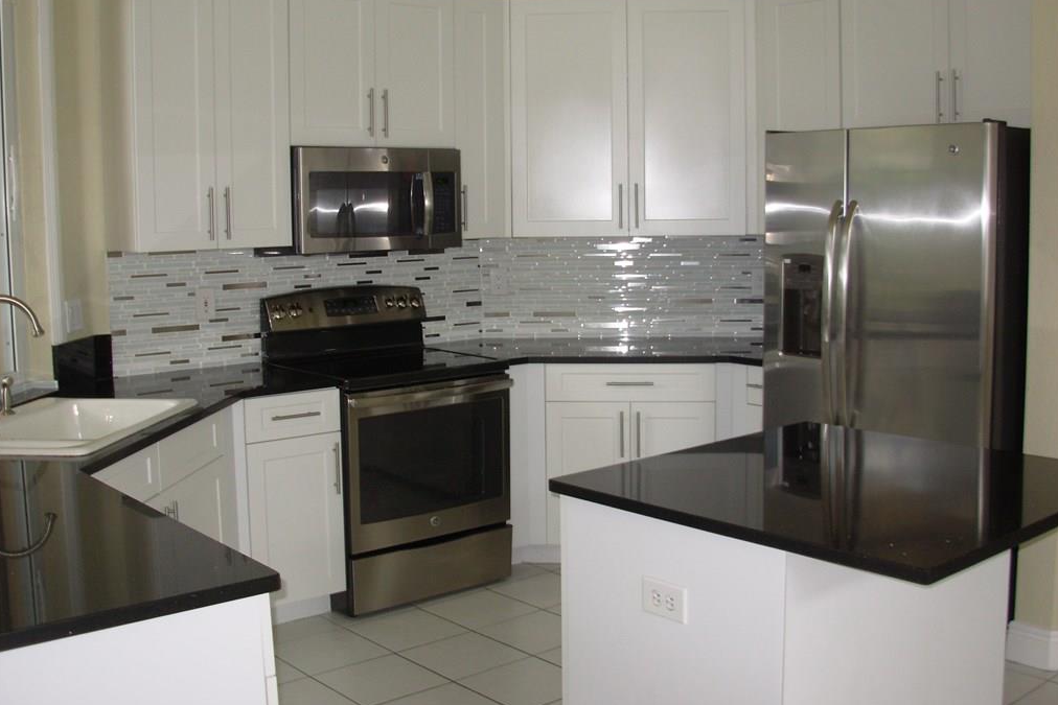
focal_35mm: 40
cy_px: 324
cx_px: 528
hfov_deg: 48.5
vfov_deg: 33.4
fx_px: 1176
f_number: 2.9
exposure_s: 1/33.9
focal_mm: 6.3
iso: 53
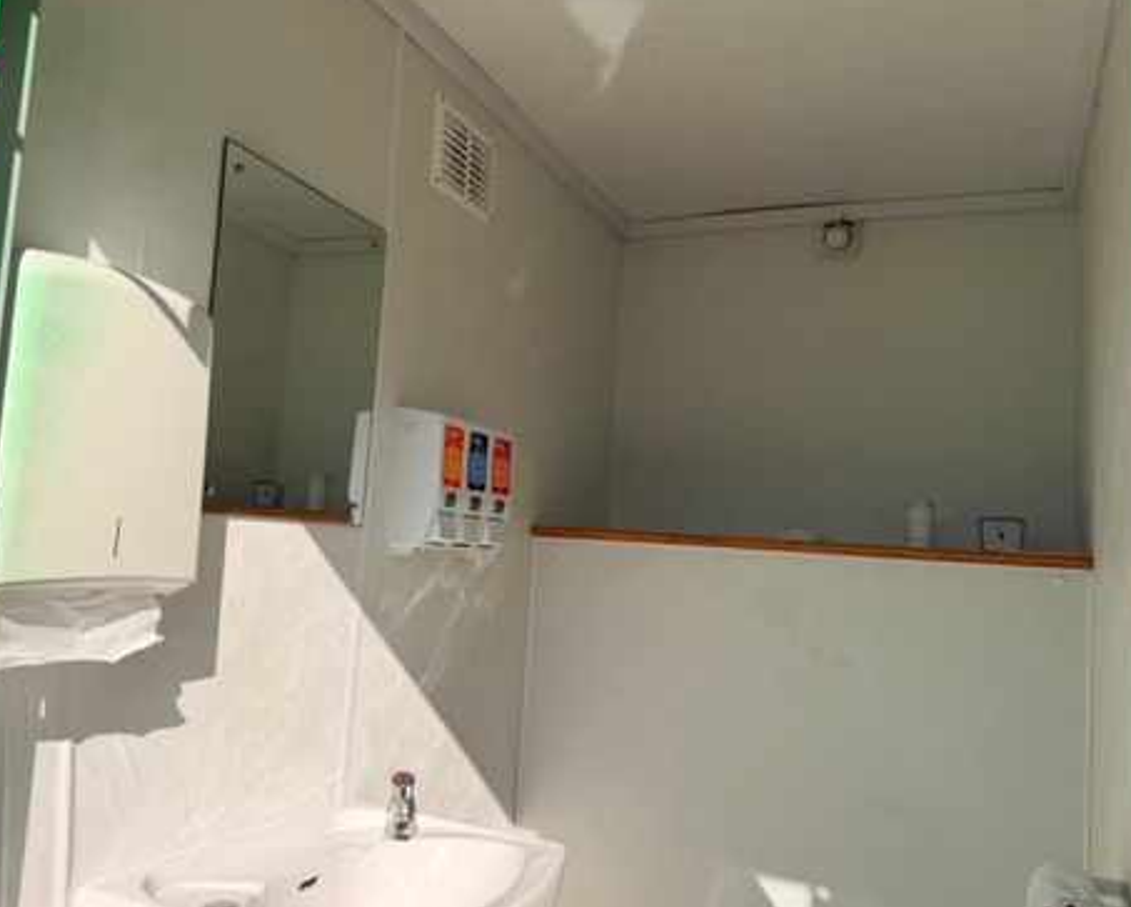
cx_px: 514
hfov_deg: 57.1
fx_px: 1038
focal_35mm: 31
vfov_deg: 47.2
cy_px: 450
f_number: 1.78
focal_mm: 6.76
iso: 100
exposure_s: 1/3953
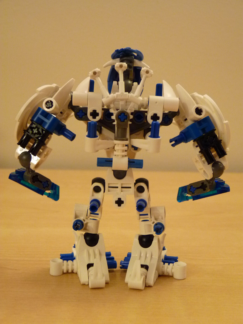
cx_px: 122
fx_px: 487
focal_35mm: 52
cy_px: 162
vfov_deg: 36.8
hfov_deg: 28.0
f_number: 3.2
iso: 400
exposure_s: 1/15
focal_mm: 9.2
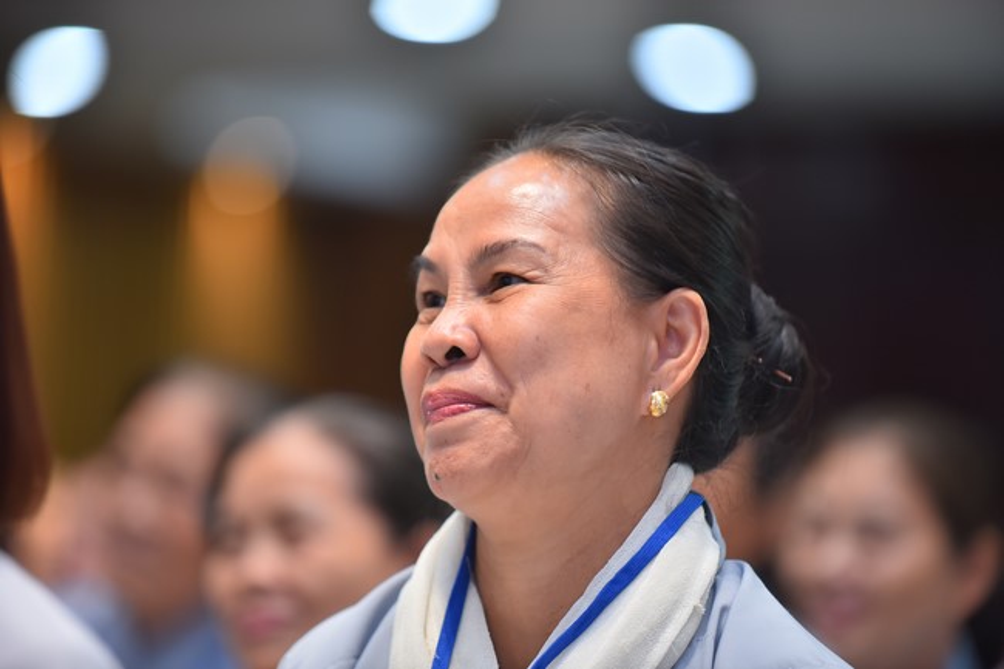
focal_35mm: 170
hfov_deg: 12.1
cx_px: 502
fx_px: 4740
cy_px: 334
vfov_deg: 8.1
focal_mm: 170
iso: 800
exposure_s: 1/160
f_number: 2.8
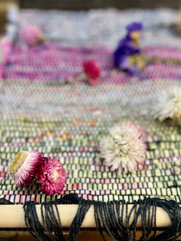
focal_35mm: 44
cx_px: 119
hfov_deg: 32.6
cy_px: 123
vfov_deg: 42.9
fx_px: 307
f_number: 1.5
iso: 100
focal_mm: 5.7
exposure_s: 1/60
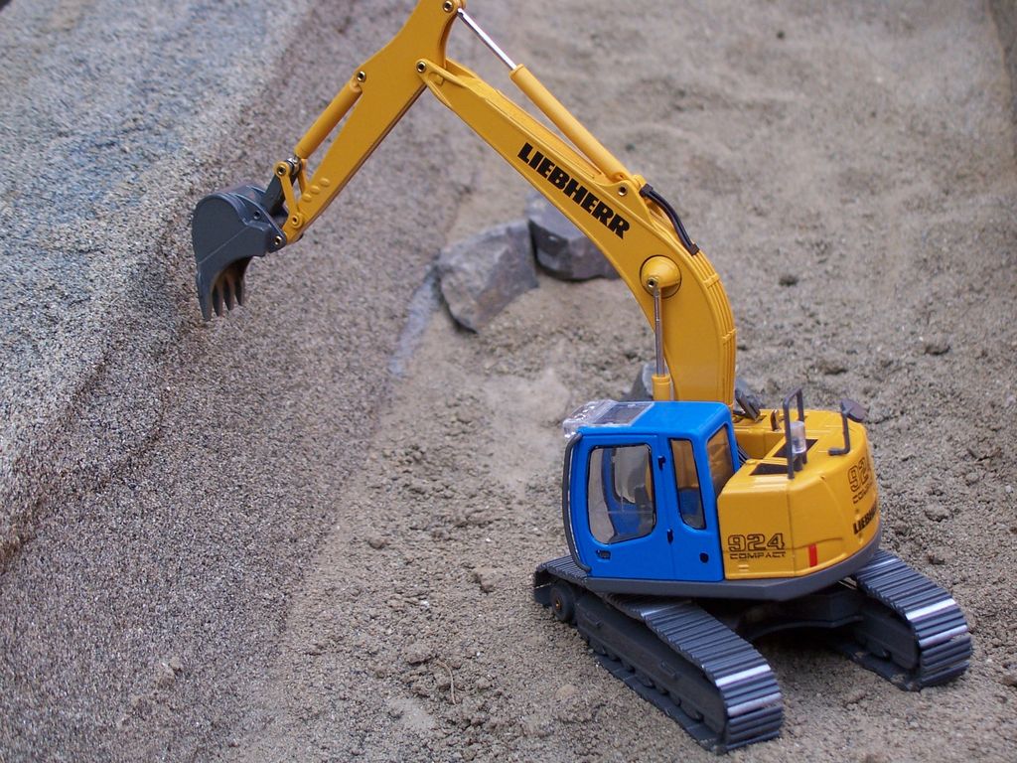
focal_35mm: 72
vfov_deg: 20.4
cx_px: 508
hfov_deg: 27.0
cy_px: 382
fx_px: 2115
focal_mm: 12.3
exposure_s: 1/60
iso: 100
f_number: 3.4
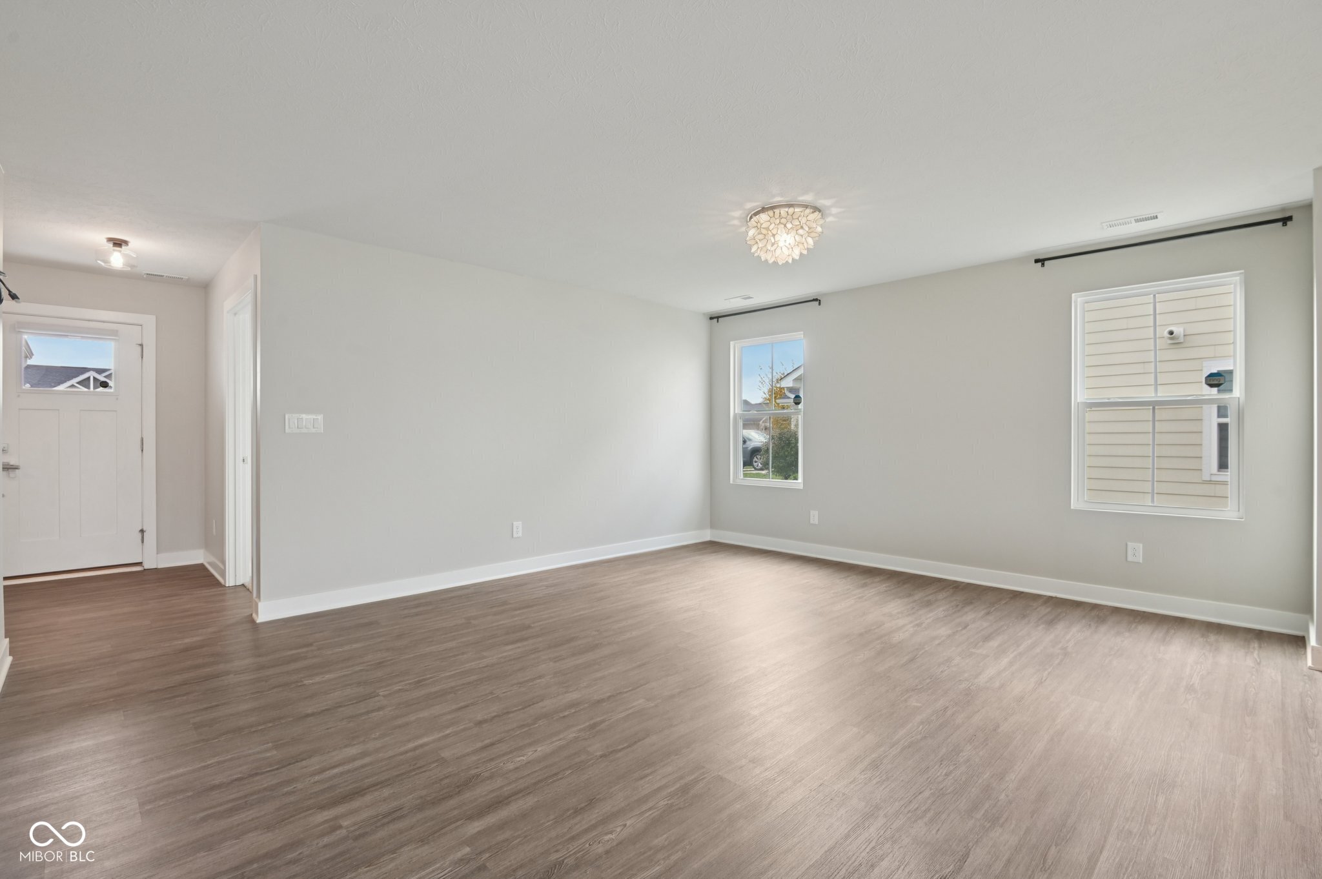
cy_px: 440
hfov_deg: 96.8
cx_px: 661
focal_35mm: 16
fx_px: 587
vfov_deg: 73.7
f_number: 8
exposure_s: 1/15
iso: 160
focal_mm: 16
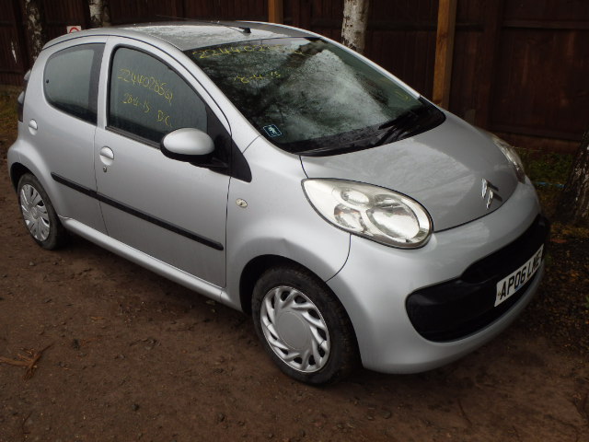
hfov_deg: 54.0
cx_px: 294
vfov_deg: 41.8
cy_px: 221
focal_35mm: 34
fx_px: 579
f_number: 4.4
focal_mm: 6.1
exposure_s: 1/125
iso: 125
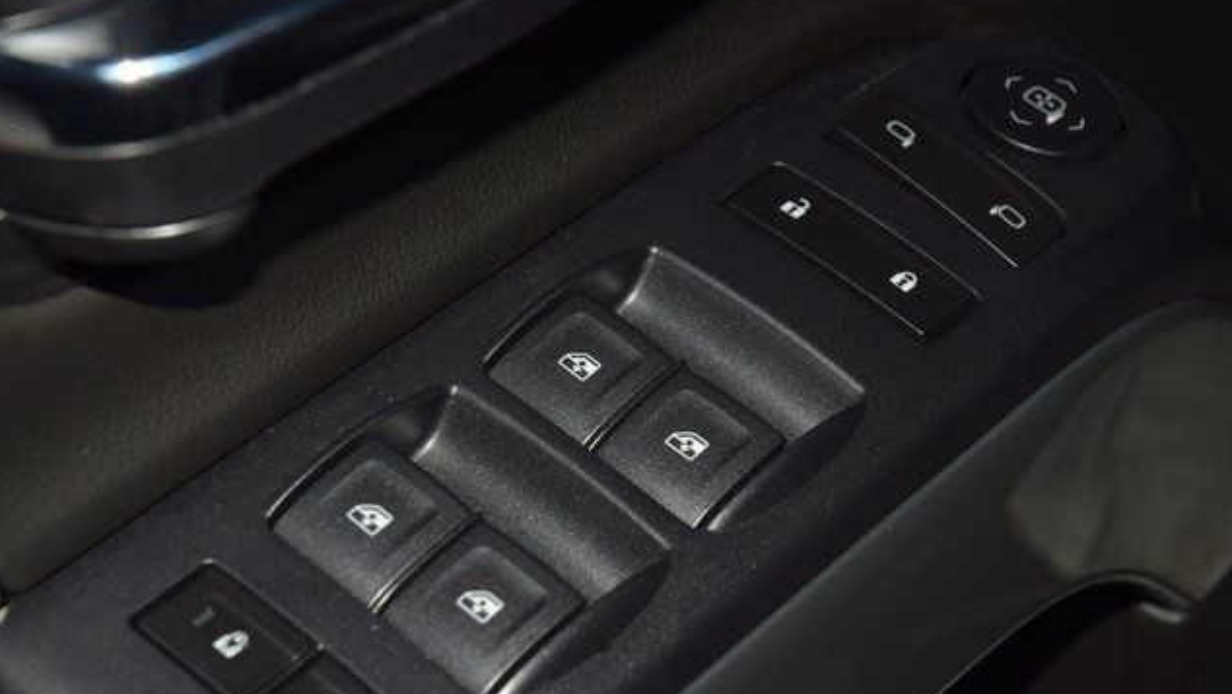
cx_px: 616
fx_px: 3627
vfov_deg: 10.9
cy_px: 390
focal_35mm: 111
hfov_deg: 19.3
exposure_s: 1/125
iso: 100
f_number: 8
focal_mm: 70
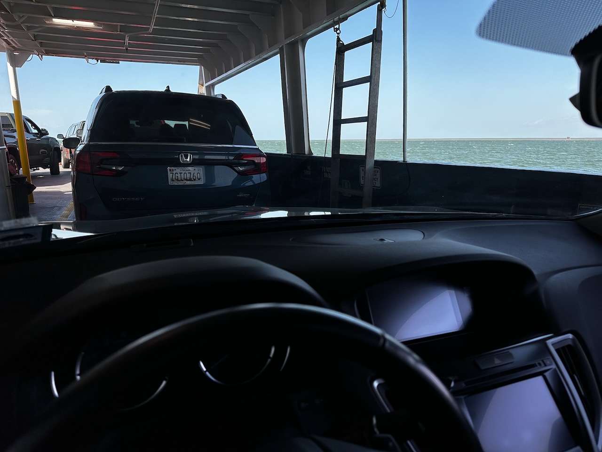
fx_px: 417
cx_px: 301
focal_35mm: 24
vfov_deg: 56.8
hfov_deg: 71.6
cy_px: 226
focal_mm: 6.86
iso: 80
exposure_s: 1/2028
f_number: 1.78
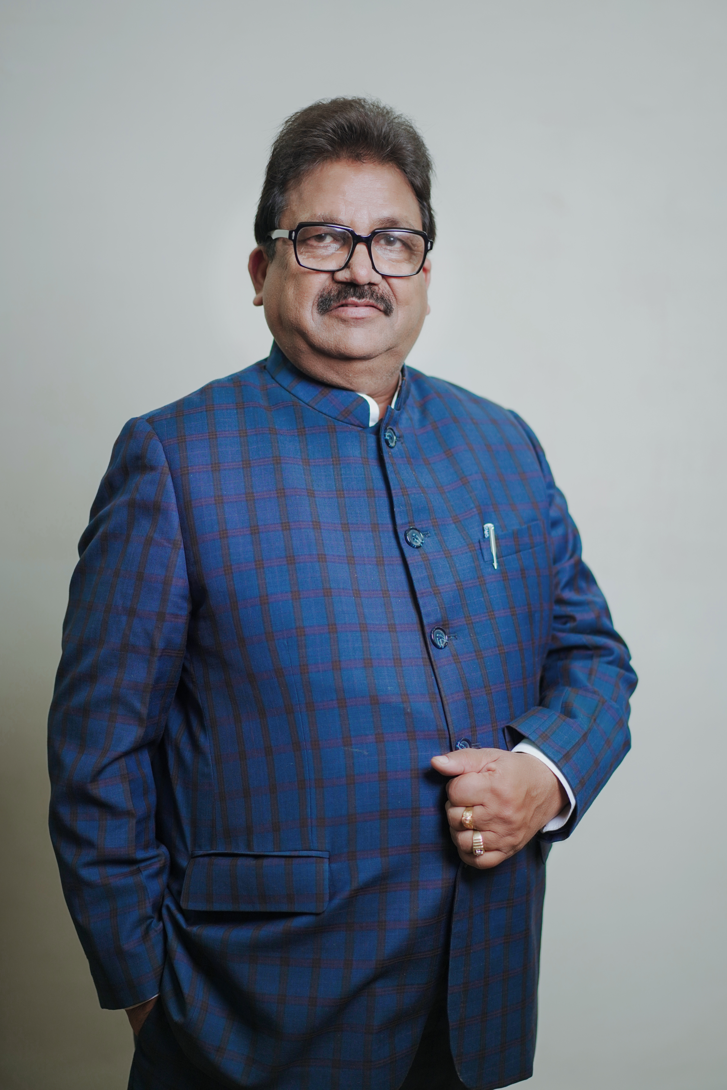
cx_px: 364
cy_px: 545
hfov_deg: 24.6
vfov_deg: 36.2
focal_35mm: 55
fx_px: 1666
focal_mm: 55
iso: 500
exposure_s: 1/250
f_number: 1.8
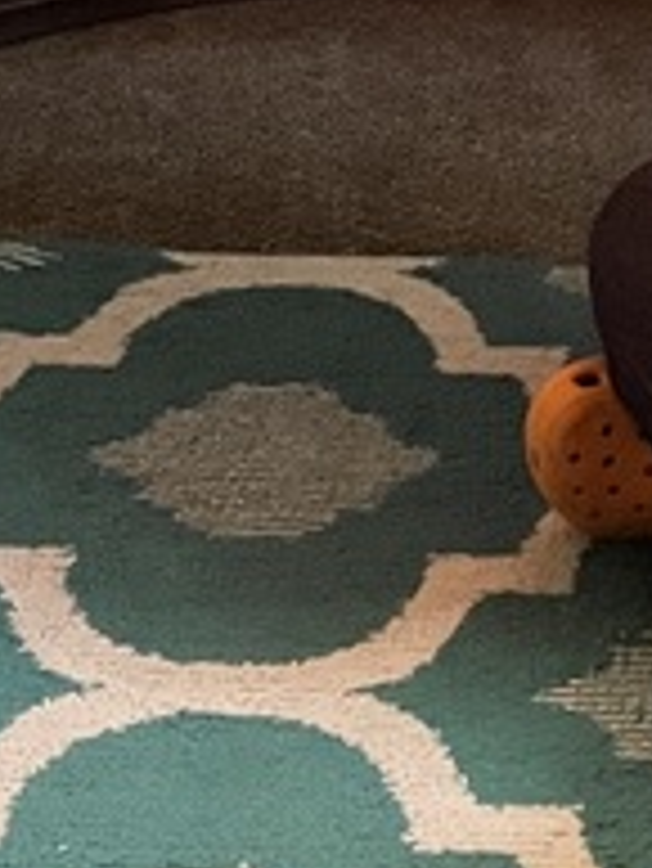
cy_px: -504
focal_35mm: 138
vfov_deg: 13.3
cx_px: 818
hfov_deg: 10.5
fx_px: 3462
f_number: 1.5
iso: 500
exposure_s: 1/60
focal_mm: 5.7
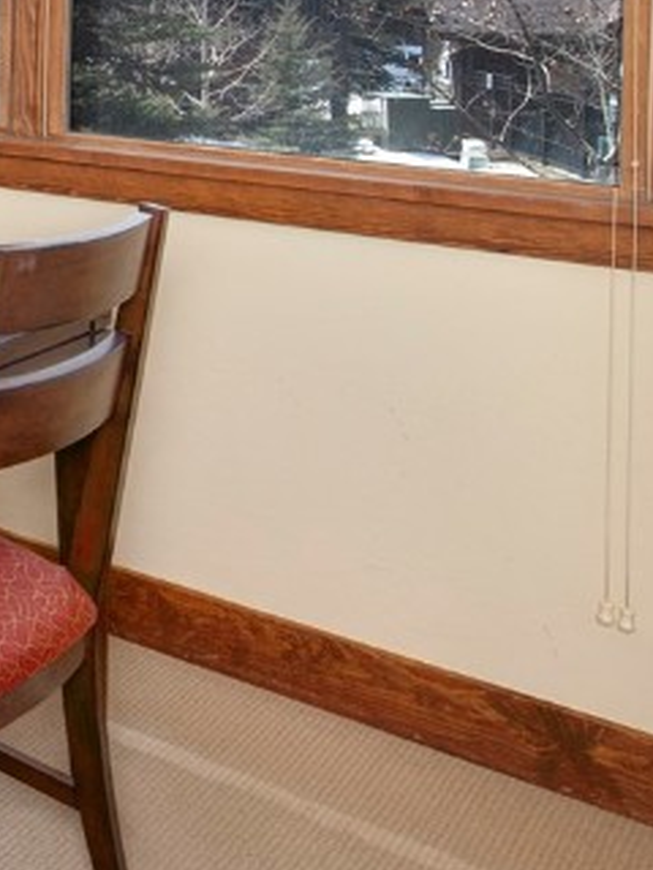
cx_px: -505
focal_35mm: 52
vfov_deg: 35.7
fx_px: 1308
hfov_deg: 20.4
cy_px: 179
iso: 250
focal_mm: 15
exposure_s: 1/200
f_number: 9
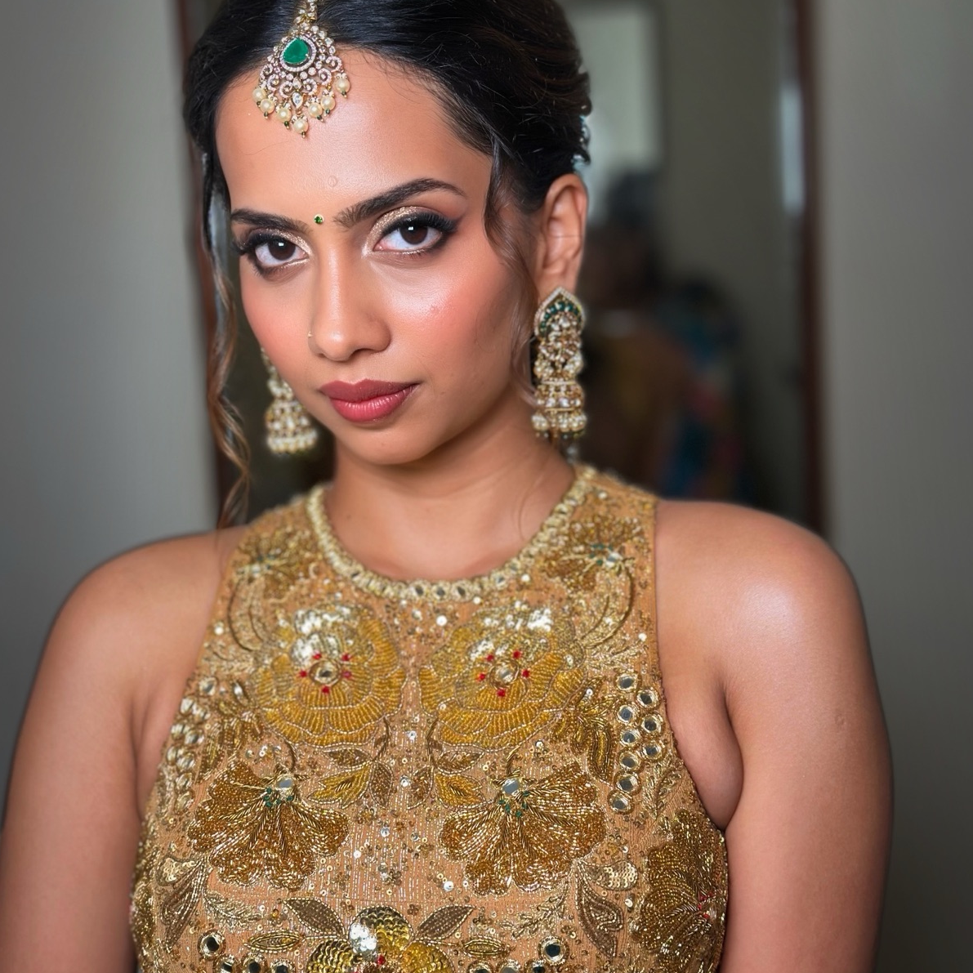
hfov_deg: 30.0
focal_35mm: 57
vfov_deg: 30.0
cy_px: 443
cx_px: 485
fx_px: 1813
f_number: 1.78
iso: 160
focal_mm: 6.86
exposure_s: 1/60
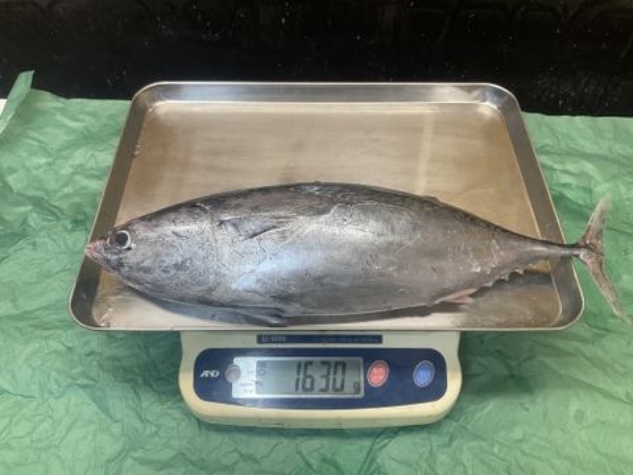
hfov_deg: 61.7
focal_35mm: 29
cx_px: 316
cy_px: 238
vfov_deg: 48.2
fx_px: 530
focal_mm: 3
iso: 64
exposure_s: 1/120
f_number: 1.8
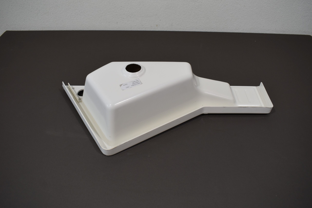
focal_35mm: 30
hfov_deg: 61.9
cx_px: 156
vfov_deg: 43.6
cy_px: 104
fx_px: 260
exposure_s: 1/125
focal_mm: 20
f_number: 5.6
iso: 320
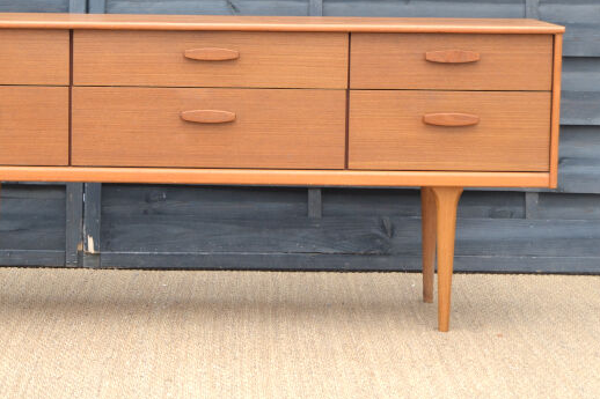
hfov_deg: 20.6
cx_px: 206
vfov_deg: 13.8
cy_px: 113
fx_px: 1649
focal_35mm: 99
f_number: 5.6
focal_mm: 38
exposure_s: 1/125
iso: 180
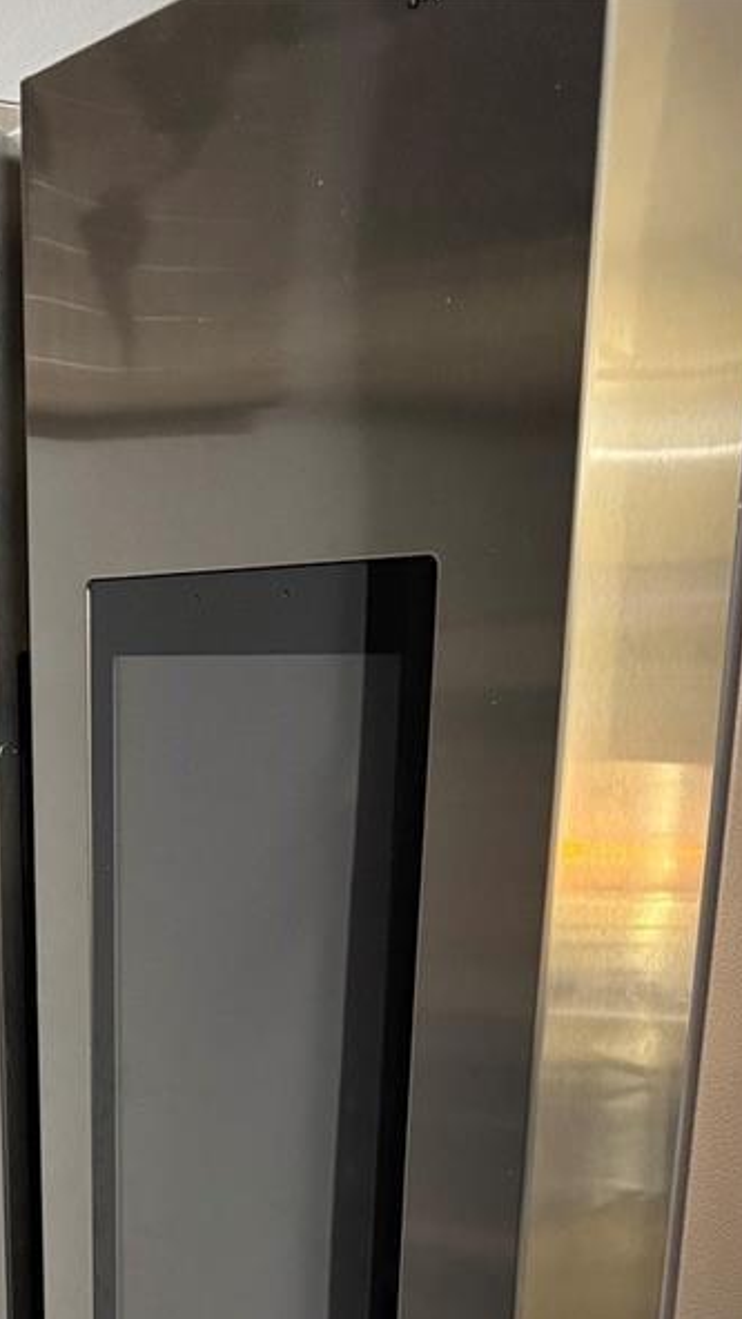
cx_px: 60
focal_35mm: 53
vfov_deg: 35.3
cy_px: 1328
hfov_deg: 22.1
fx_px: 1854
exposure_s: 1/60
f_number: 1.78
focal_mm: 6.76
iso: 800
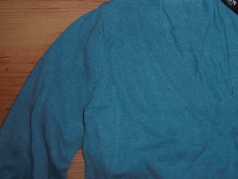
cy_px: 73
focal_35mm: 47
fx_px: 323
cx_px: 176
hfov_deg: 39.4
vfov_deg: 30.8
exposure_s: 1/60
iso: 100
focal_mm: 5.3
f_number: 3.4
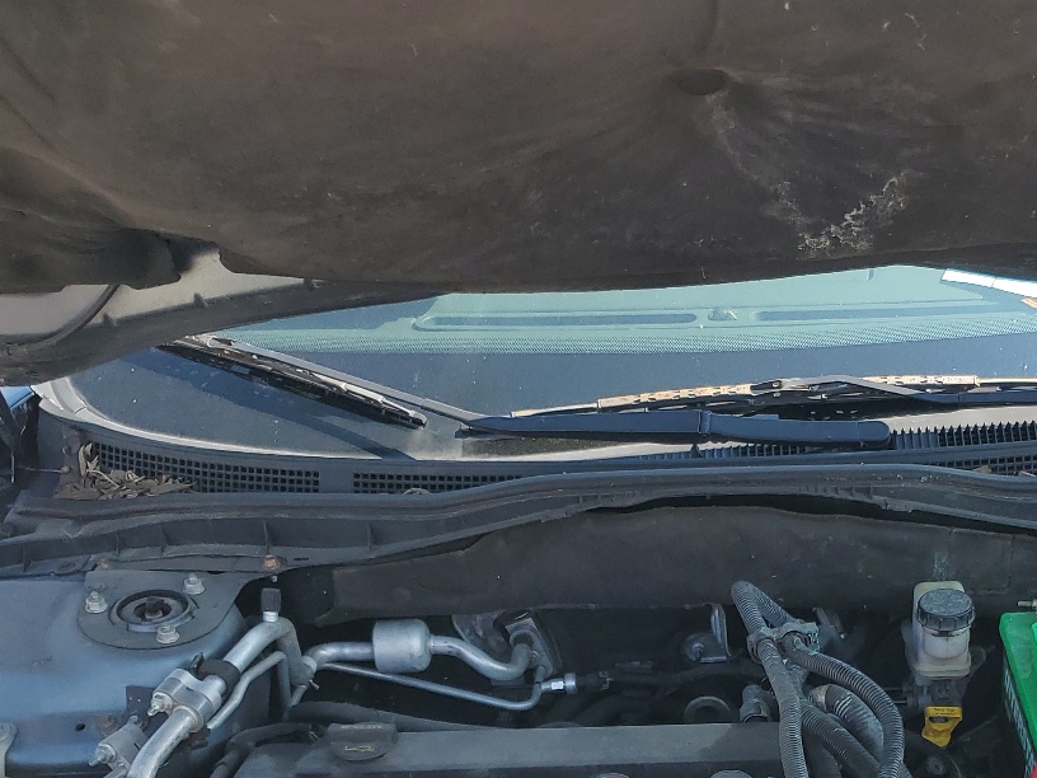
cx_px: 769
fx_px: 1528
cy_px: 717
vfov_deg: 27.4
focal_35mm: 51
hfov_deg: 36.7
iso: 50
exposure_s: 1/1000
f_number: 1.5
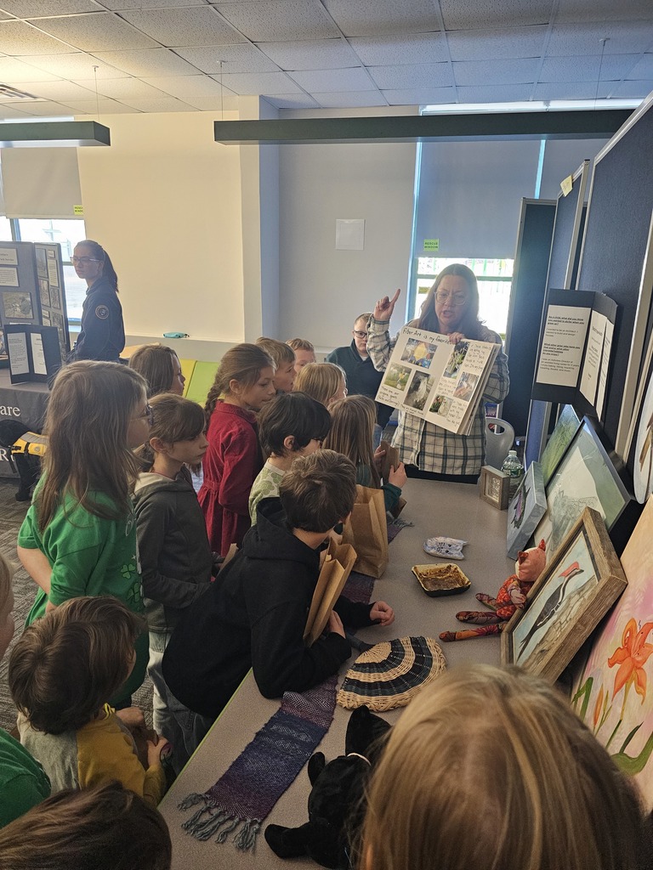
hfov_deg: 58.9
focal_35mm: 23
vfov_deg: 73.9
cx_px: 326
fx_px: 578
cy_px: 435
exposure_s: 1/120
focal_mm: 6.3
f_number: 1.7
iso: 640
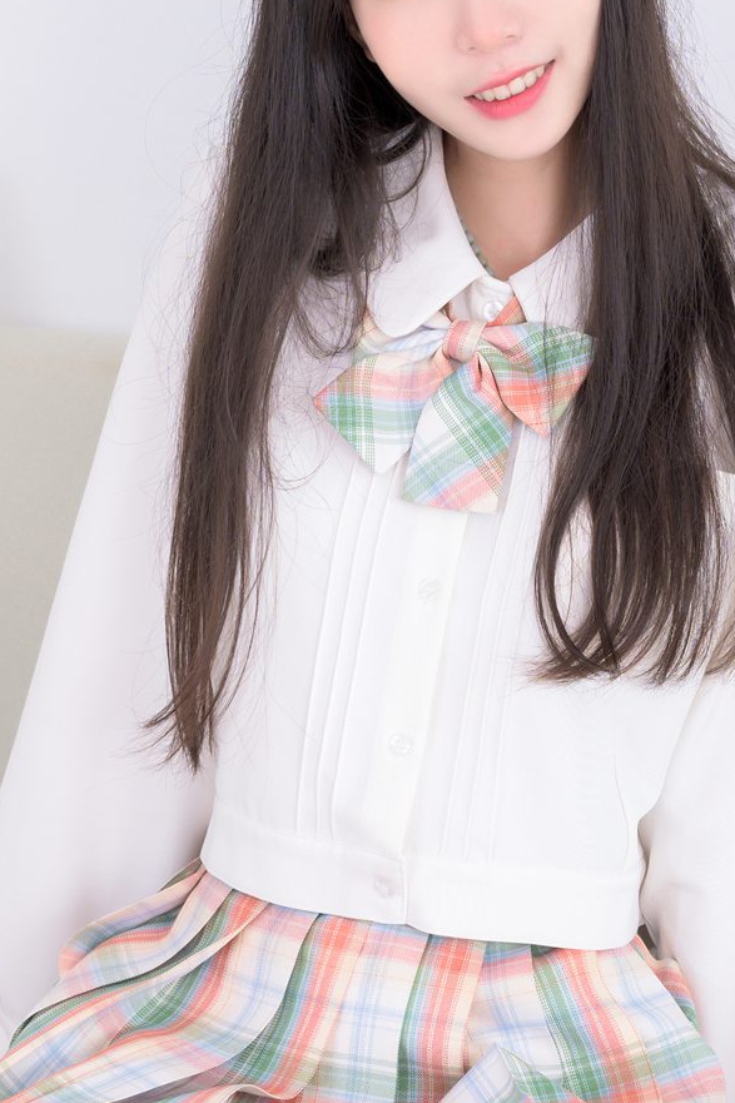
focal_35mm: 124
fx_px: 3799
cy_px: 645
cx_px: 378
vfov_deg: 16.5
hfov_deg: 11.1
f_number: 6.3
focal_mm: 56
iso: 320
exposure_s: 1/160
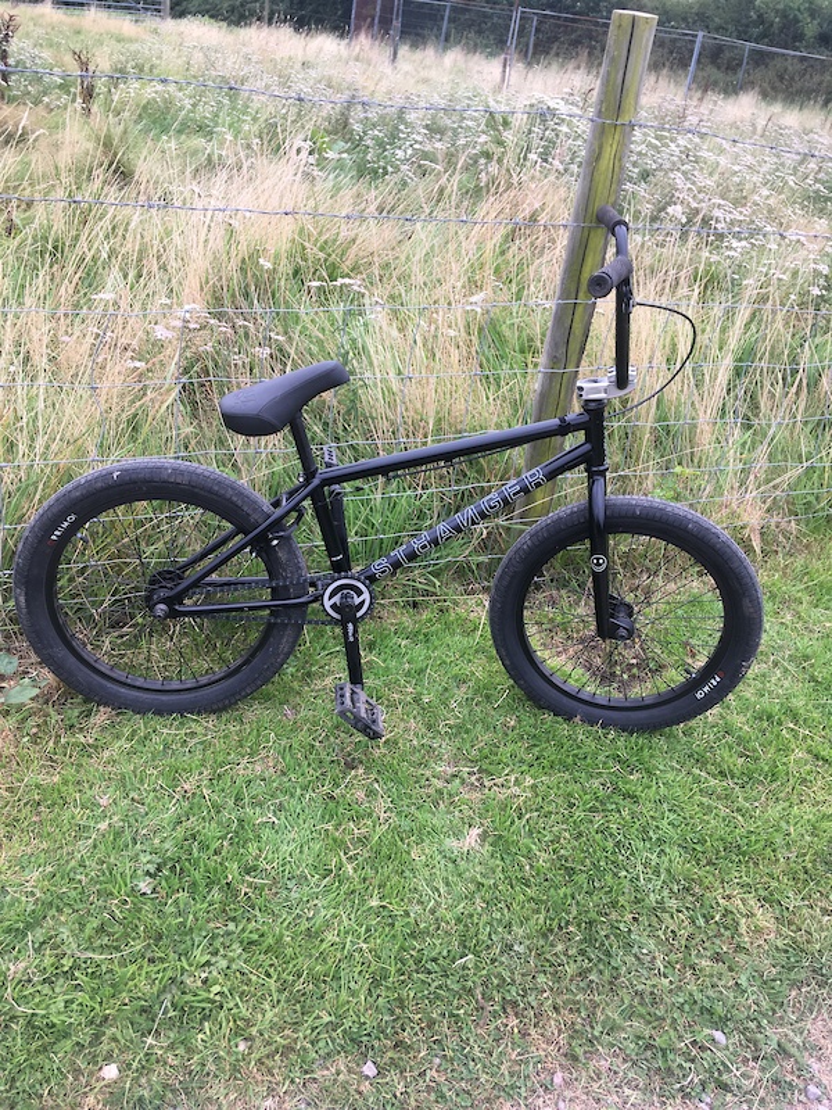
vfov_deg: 61.7
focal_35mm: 29
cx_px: 416
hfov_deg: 48.2
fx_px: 929
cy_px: 555
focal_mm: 4.15
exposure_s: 1/169
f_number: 2.2
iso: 25
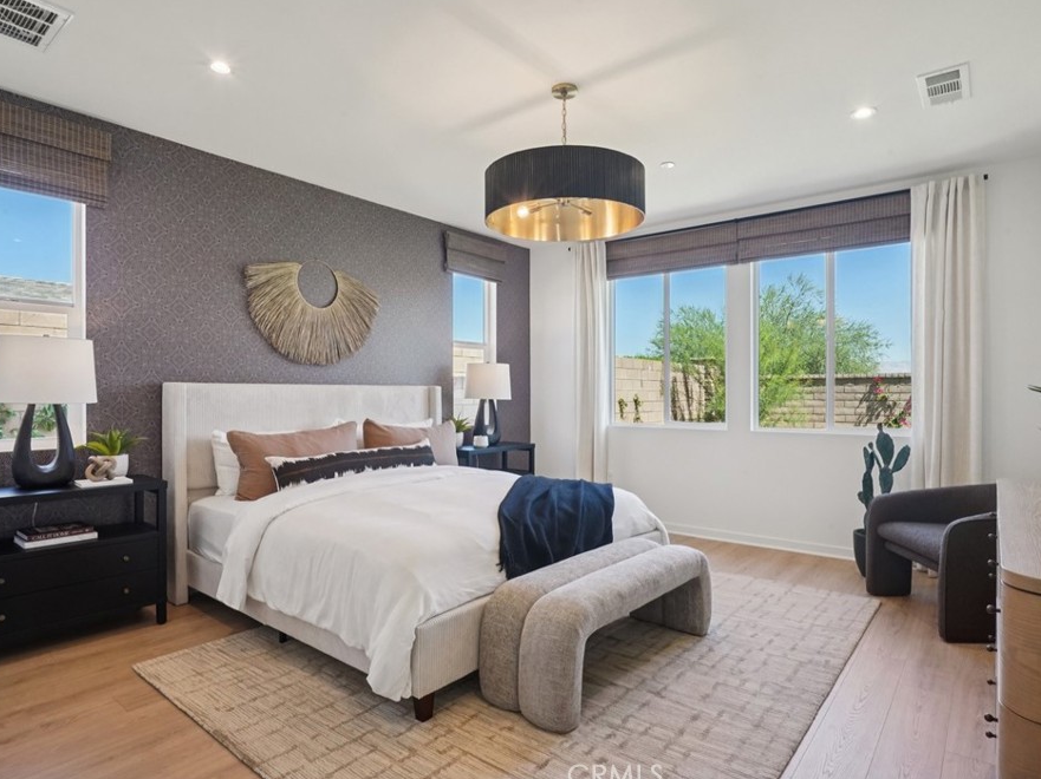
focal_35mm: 19
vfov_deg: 68.6
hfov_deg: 84.7
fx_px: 571
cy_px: 390
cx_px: 533
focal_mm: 17
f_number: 16
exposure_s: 1/90
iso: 3200
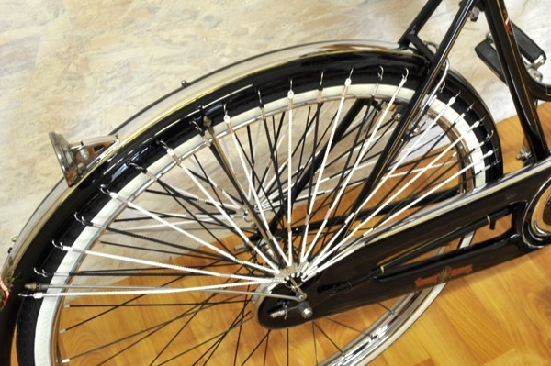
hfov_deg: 34.4
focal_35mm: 56
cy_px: 4
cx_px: 450
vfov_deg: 23.2
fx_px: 856
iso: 800
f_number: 11
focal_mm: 28
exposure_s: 1/2.5
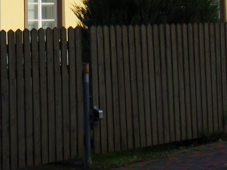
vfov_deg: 9.3
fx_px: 1003
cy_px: -116
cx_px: 7
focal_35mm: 153
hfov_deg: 12.8
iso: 160
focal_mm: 24
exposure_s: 1/125
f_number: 11
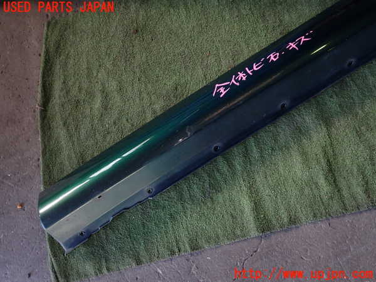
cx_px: 188
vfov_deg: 46.8
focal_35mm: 30
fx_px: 326
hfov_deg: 60.0
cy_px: 141
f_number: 2.3
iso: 160
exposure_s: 1/60
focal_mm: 5.4
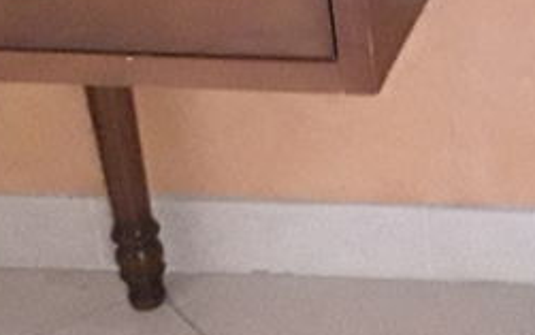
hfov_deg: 17.5
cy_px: 58
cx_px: 627
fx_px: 1663
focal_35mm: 114
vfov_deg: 11.4
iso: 800
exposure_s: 1/17
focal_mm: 2.91
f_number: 1.9
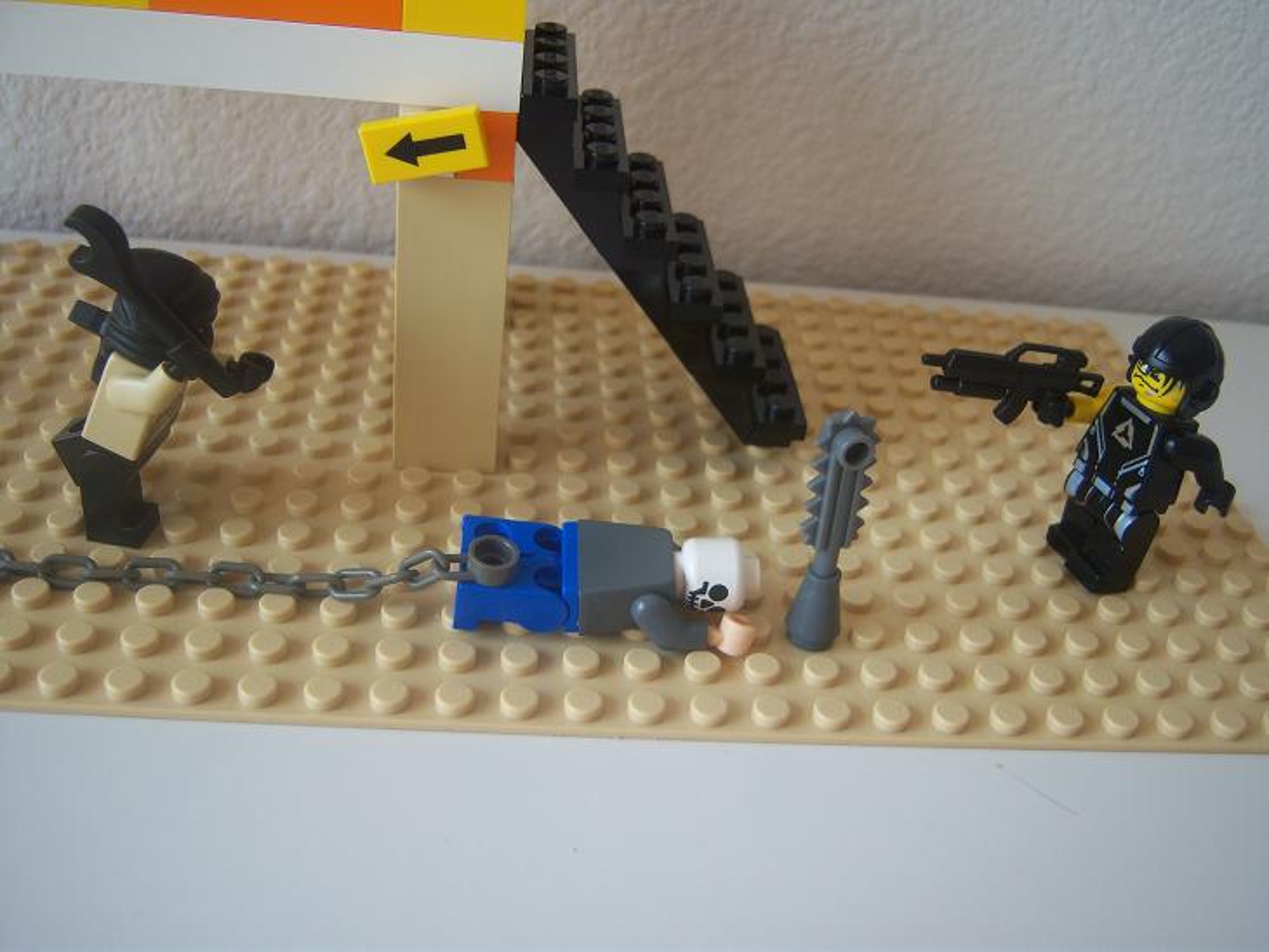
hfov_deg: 51.3
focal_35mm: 36
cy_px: 476
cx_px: 634
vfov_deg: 39.7
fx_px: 1320
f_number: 2.8
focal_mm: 7.5
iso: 80
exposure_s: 1/100
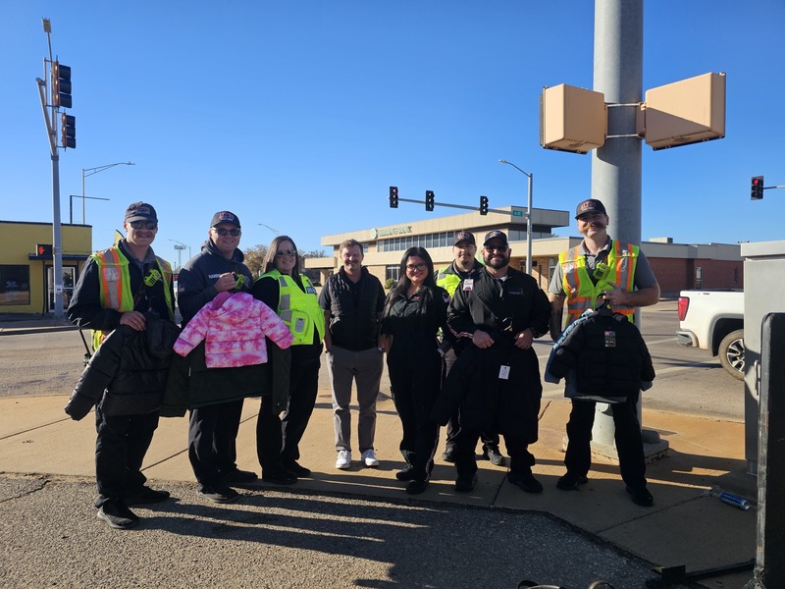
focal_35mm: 23
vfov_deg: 58.9
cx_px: 392
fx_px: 522
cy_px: 294
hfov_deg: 73.9
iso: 20
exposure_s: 1/1067
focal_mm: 6.3
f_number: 1.7
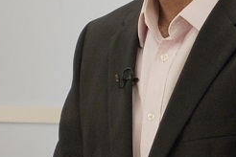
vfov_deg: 3.0
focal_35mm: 458
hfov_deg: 4.4
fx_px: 3002
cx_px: 459
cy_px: 8
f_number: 5.6
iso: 200
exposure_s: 1/60
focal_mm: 50
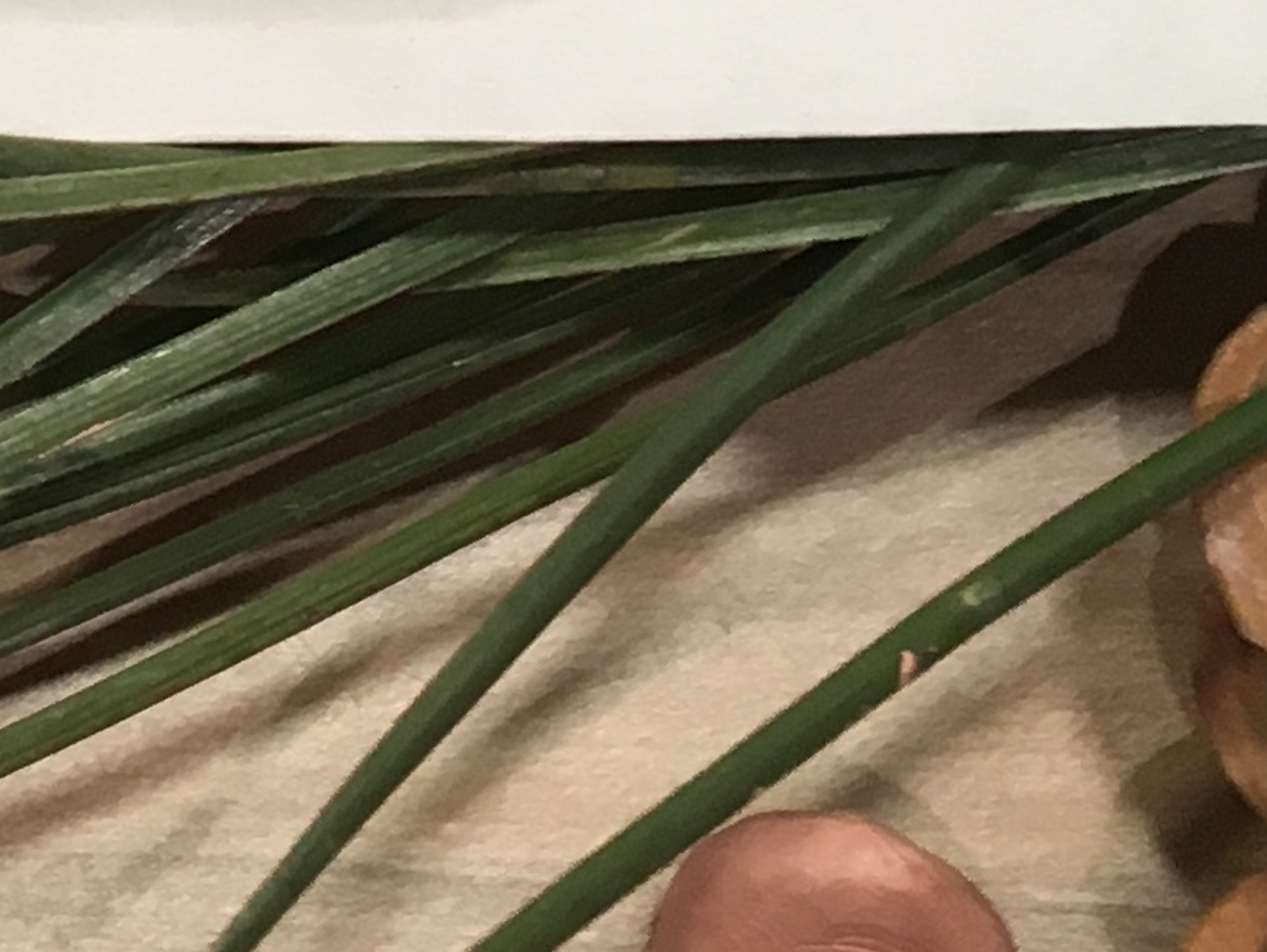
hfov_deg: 13.2
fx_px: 5200
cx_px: -536
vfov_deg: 9.9
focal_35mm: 142
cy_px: -807
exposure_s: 1/33
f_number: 2.2
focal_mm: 4.15
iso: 80
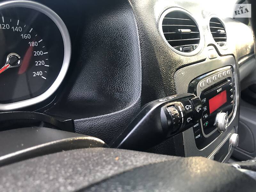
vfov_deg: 49.7
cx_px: 128
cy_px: 96
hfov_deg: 63.4
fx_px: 207
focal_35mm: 28
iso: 80
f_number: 1.8
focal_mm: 4
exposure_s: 1/17
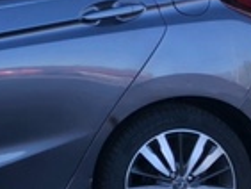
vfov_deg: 11.3
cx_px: -183
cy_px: -68
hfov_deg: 14.0
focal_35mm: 127
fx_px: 922
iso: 20
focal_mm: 3.99
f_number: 1.8
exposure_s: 1/369
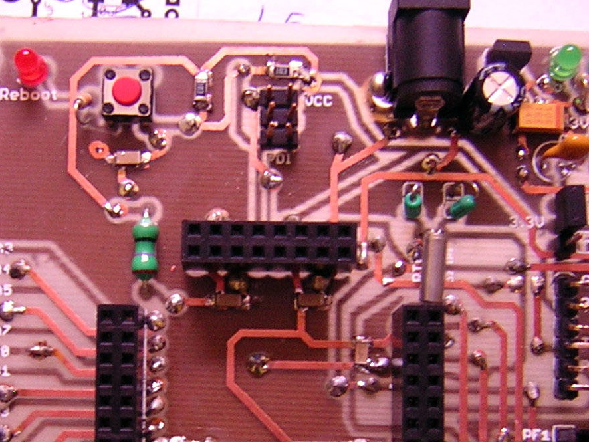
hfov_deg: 29.7
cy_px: 356
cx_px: 220
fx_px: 1106
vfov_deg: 22.3
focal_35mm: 65
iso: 225
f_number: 2.6
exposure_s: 1/3.6
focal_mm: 4.7
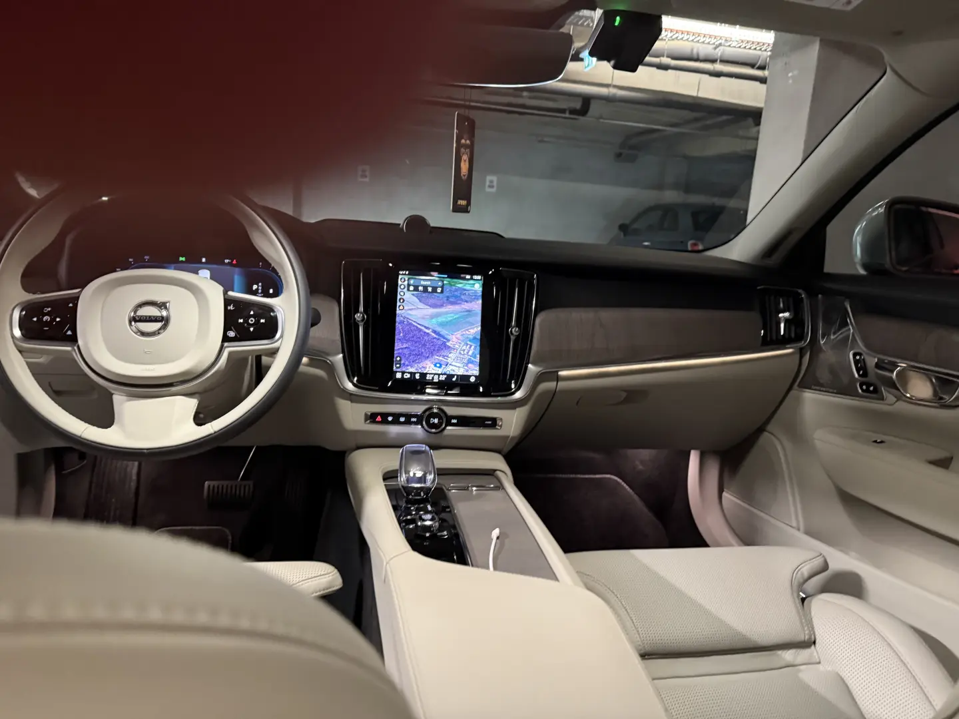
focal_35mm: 24
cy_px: 360
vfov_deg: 56.8
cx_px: 480
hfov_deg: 71.6
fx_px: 665
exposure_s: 1/33
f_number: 1.78
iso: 800
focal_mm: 6.76
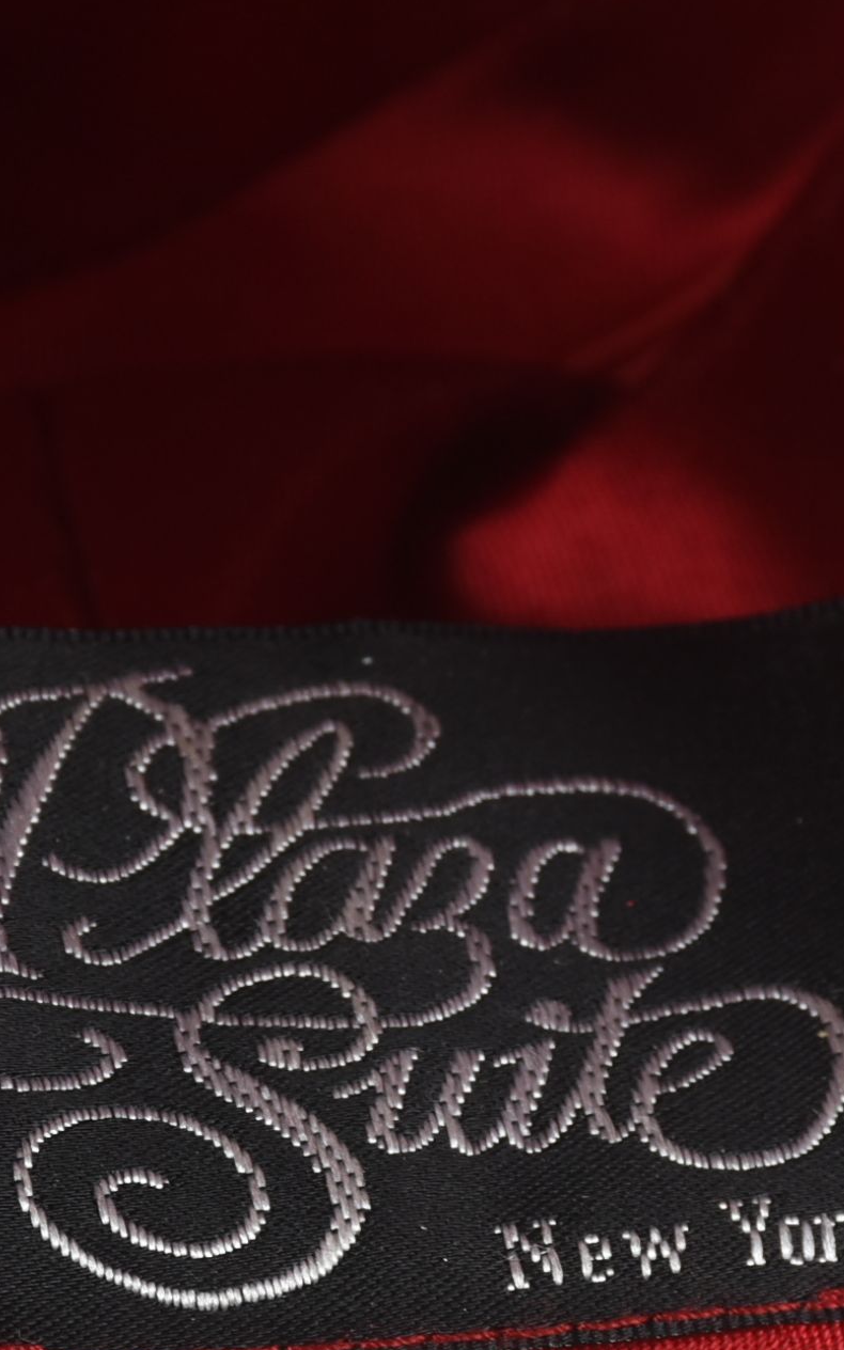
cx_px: 433
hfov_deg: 3.0
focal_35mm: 442
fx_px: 16267
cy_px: 806
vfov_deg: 4.8
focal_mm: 122
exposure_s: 1/125
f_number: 13
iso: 200
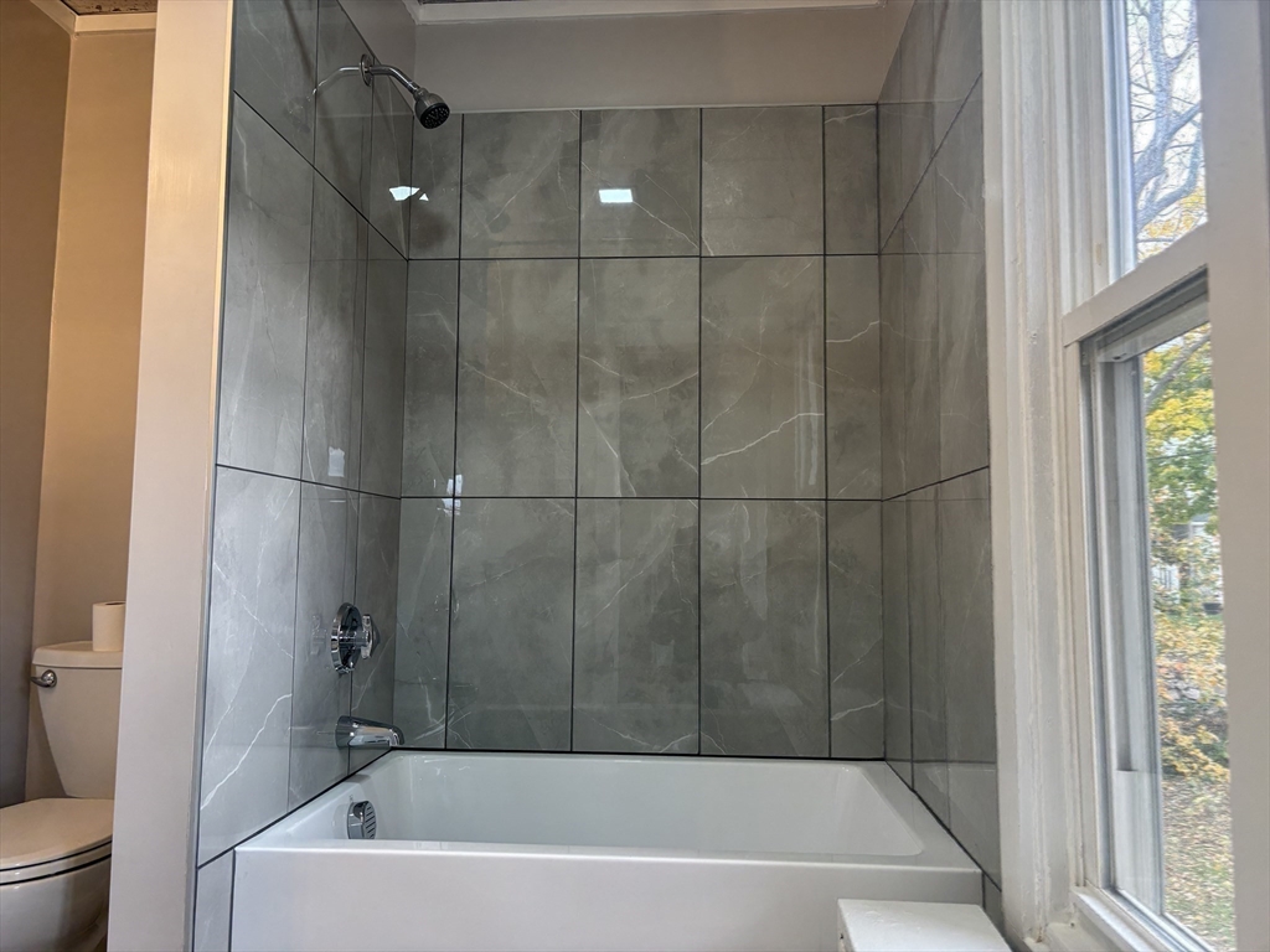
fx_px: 954
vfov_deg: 53.1
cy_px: 476
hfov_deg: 67.3
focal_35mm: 26
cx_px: 635
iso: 125
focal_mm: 5.96
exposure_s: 1/120
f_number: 1.6
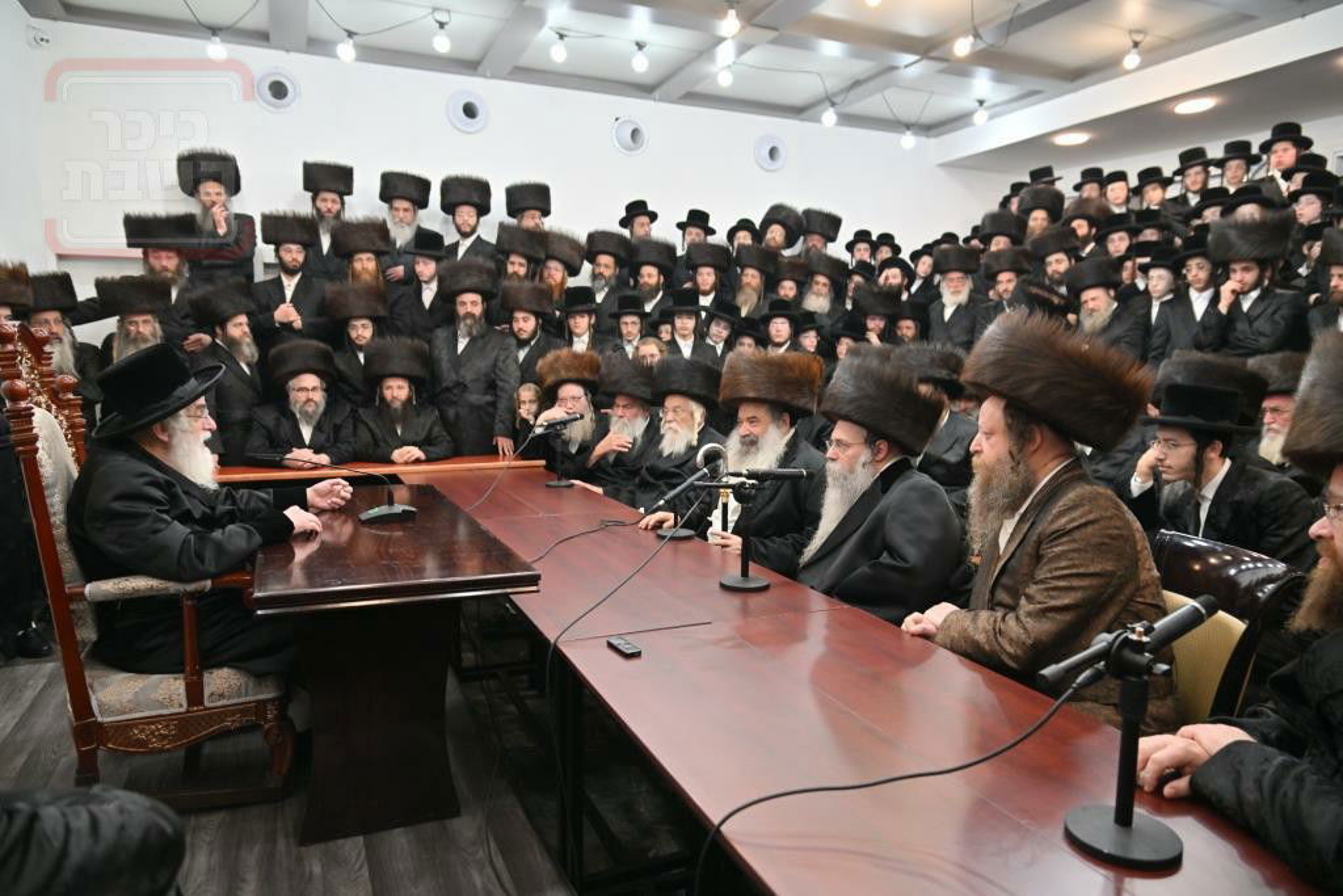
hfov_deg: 73.7
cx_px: 672
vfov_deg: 53.1
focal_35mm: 24
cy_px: 448
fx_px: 895
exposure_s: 1/200
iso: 640
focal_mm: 24
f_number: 4
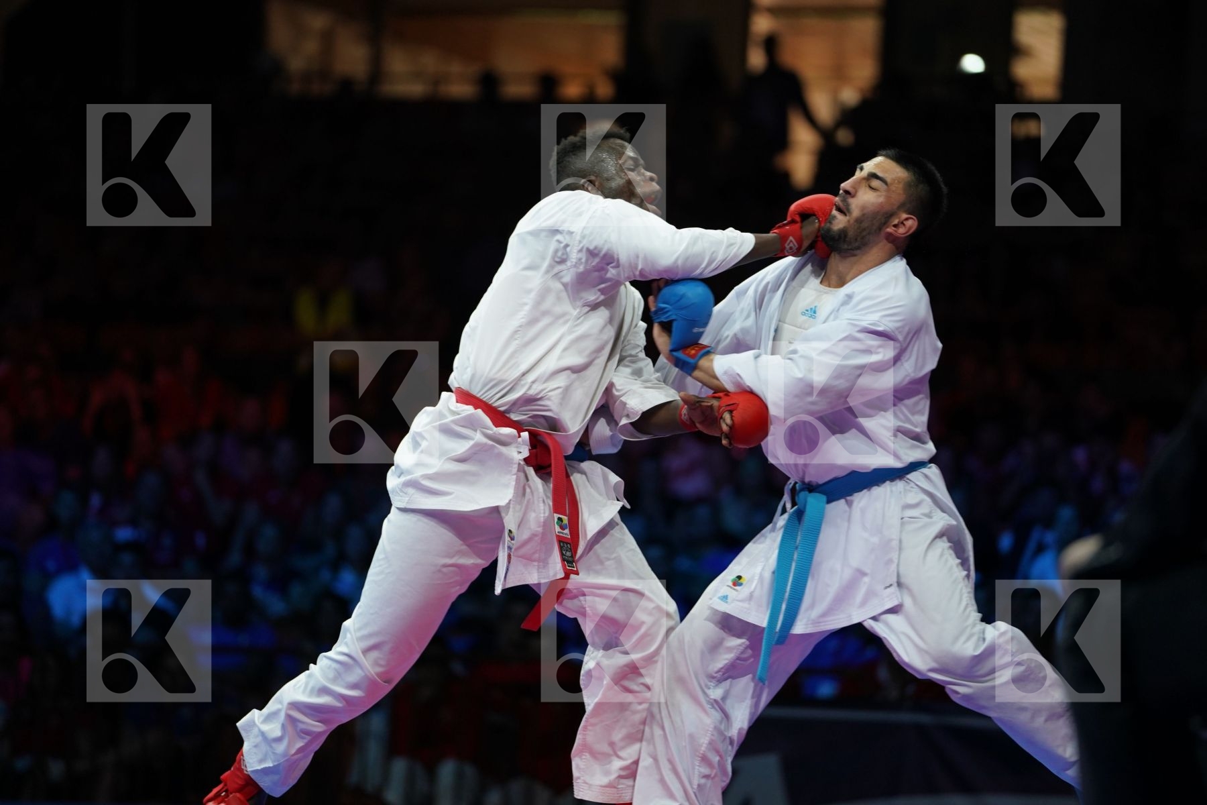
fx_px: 6169
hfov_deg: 11.2
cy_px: 402
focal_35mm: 184
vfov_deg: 7.5
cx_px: 604
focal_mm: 184
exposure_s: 1/1000
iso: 1250
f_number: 2.8
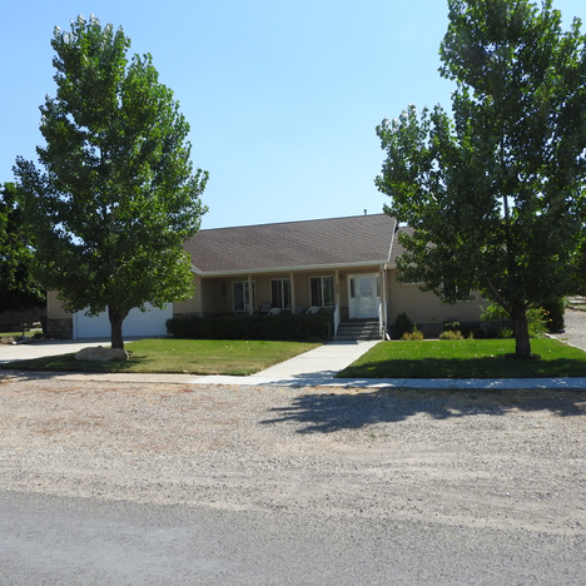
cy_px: 290
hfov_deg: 55.6
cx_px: 282
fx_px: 555
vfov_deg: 55.6
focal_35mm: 29
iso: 100
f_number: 3.3
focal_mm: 4.3
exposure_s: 1/1250
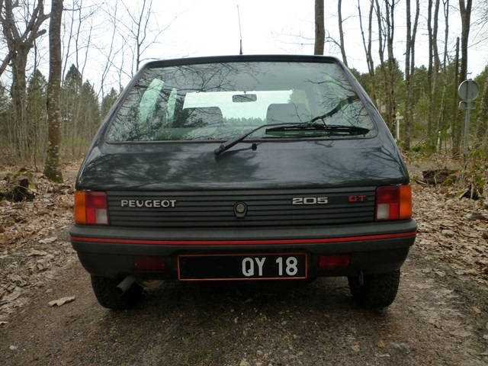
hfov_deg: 61.7
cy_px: 183
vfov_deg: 48.2
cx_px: 244
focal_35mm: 29
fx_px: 409
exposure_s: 1/200
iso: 125
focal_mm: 5.2
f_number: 3.3
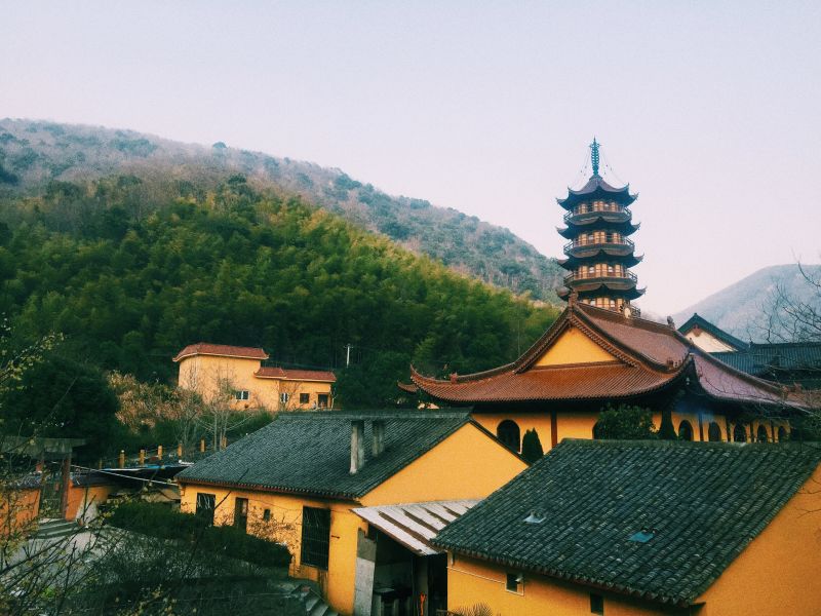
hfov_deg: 61.7
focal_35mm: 29
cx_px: 410
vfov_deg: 48.2
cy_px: 308
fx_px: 688
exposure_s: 1/746
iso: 32
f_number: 2.2
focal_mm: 4.15
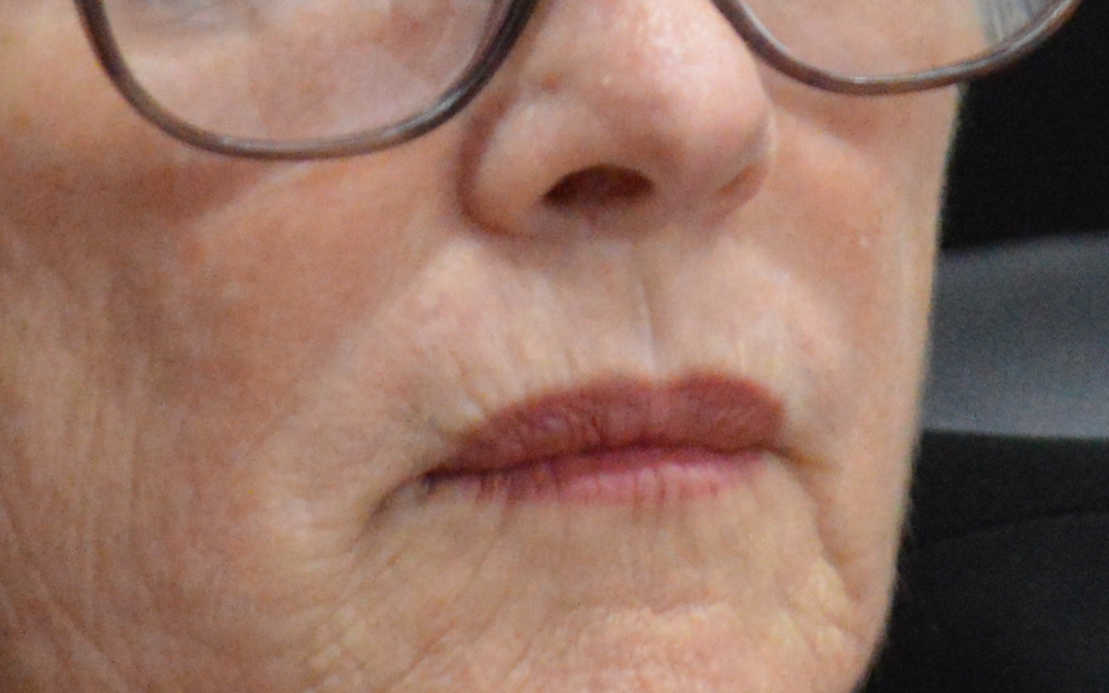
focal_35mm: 1579
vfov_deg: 0.8
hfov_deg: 1.3
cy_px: -56
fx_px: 47728
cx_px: 603
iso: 3200
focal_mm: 210
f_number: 5.3
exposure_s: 1/125
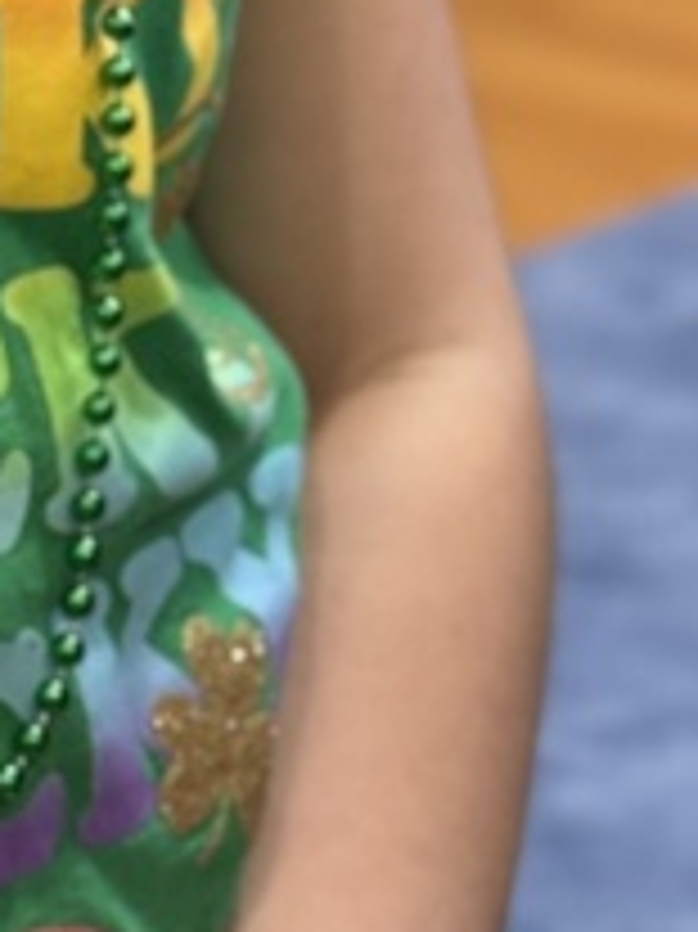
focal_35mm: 238
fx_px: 6405
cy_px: -333
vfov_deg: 8.2
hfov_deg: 6.2
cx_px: -401
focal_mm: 6.76
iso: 125
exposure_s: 1/60
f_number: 1.78
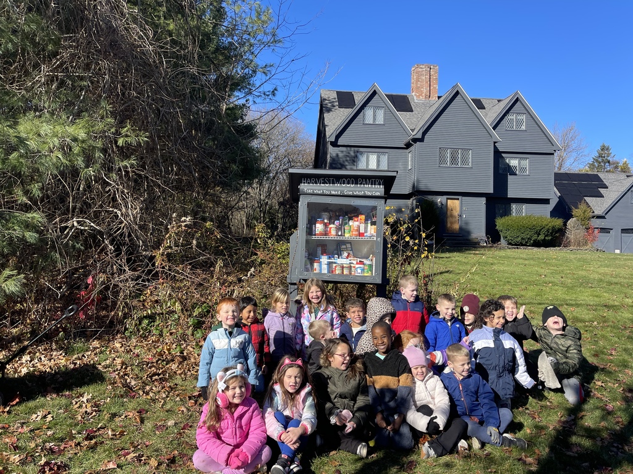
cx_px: 316
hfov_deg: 69.4
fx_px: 457
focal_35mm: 25
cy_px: 237
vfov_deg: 54.9
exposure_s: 1/2597
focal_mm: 5.1
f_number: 1.6
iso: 32
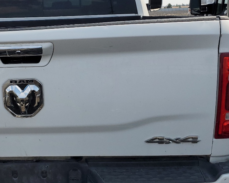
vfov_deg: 27.4
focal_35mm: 55
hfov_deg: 33.3
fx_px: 373
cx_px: 52
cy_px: 124
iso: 50
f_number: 1.5
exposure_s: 1/3333
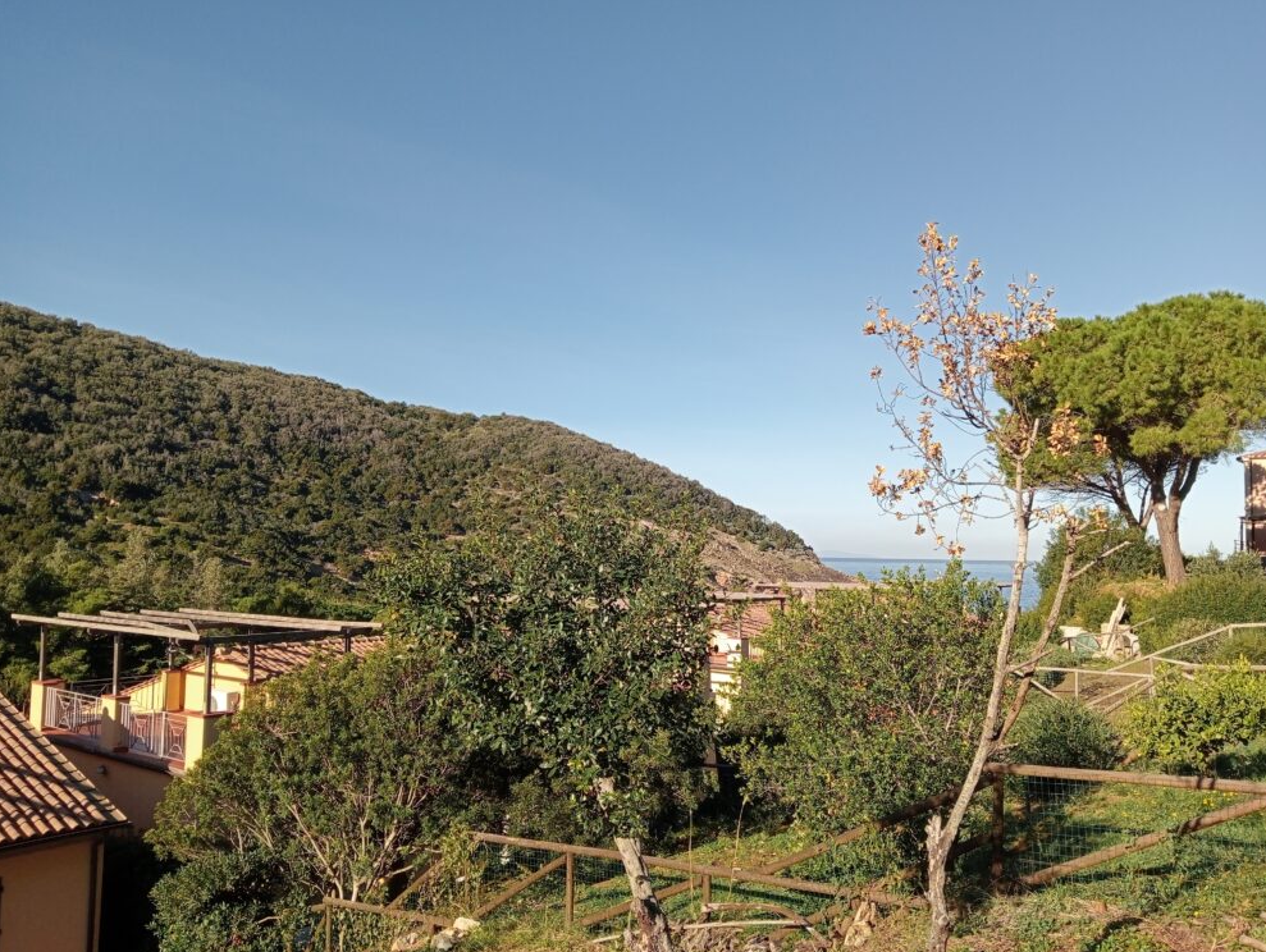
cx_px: 650
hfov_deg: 61.6
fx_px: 1062
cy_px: 470
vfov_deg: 48.3
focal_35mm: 29
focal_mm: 4.04
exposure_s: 1/579
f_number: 1.8
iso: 116
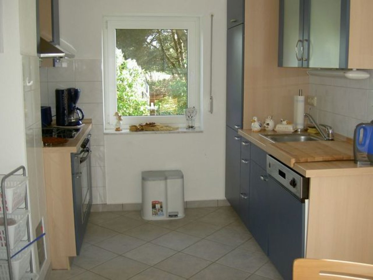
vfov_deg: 36.8
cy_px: 140
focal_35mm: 39
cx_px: 186
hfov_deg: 47.9
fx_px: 420
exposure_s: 1/57.5
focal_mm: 8
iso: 100
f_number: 2.8
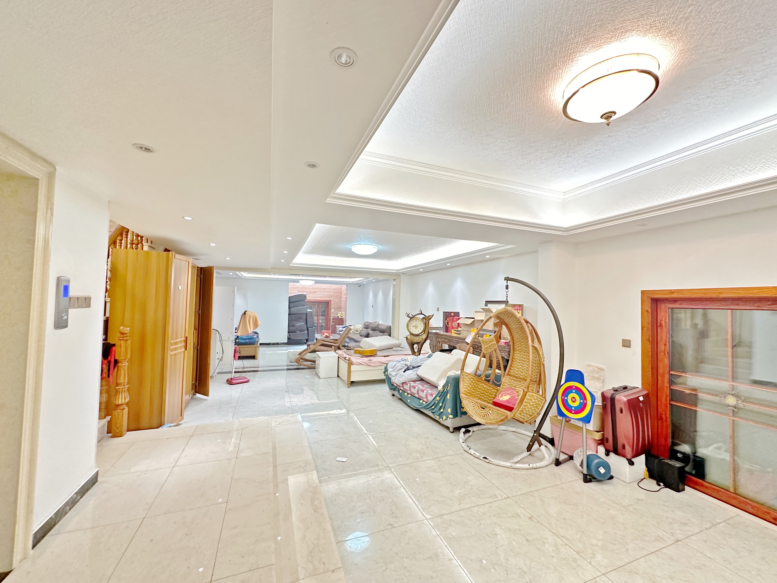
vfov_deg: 85.7
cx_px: 388
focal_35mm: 14
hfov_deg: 102.1
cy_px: 292
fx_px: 314
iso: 320
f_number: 2.2
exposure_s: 1/50
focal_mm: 2.22
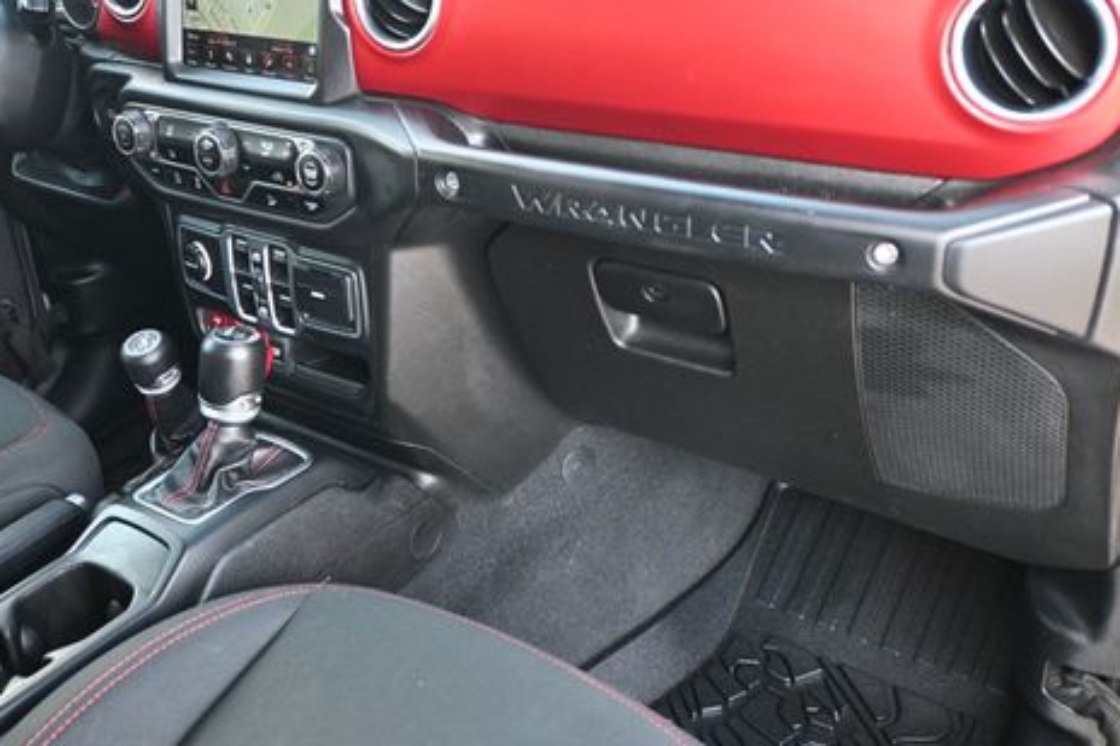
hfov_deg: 47.9
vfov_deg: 33.0
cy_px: 295
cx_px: 471
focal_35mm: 40
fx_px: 1255
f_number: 3.8
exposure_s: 1/125
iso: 2200
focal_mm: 19.5
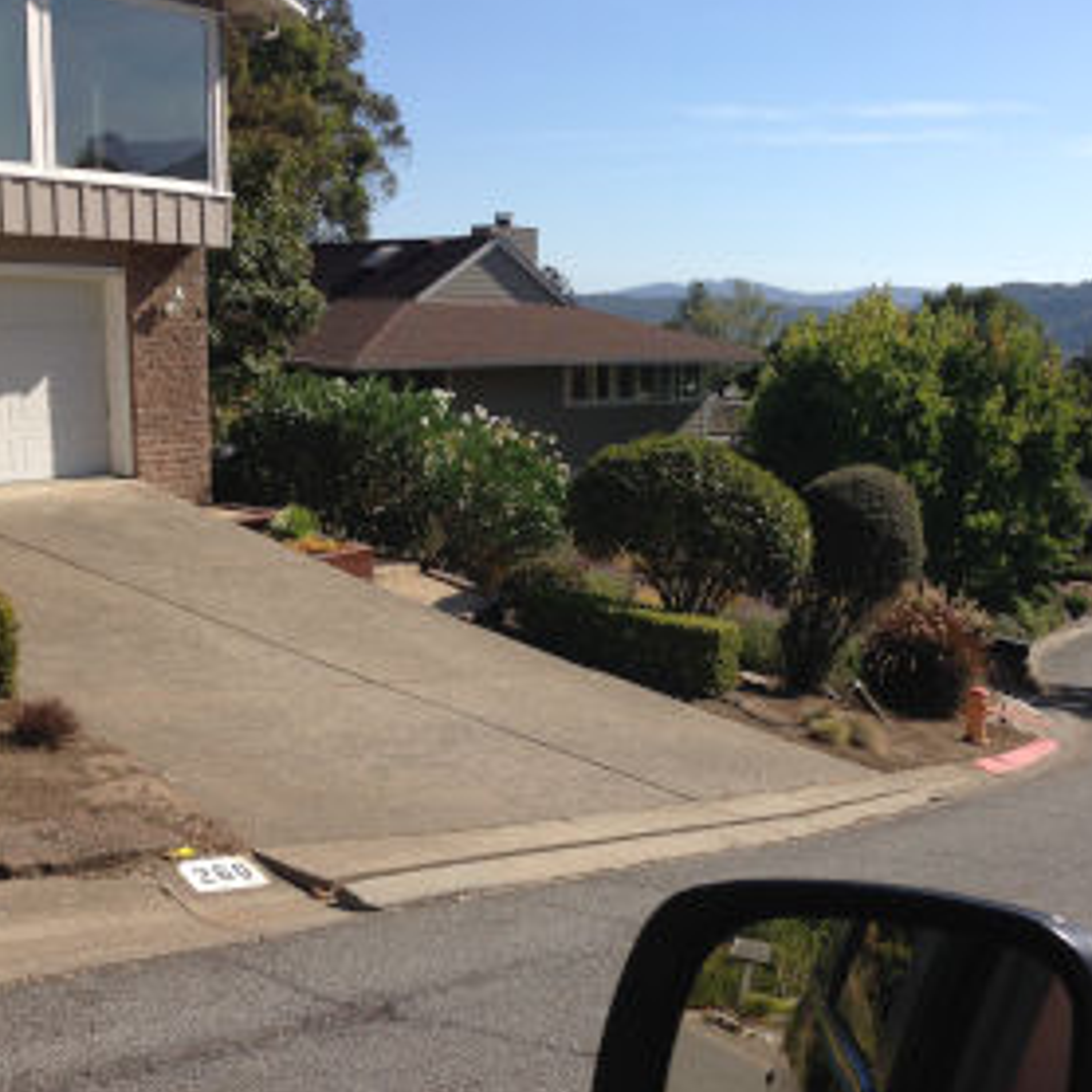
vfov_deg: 40.0
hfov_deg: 39.8
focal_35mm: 42
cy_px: 558
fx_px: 1499
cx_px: 672
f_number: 2.4
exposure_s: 1/1748
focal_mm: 4.12
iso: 50
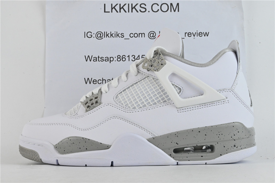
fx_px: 424
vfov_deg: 24.4
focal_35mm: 56
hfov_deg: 35.9
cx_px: 138
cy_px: 92
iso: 1250
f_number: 22
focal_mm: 37
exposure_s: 1/30
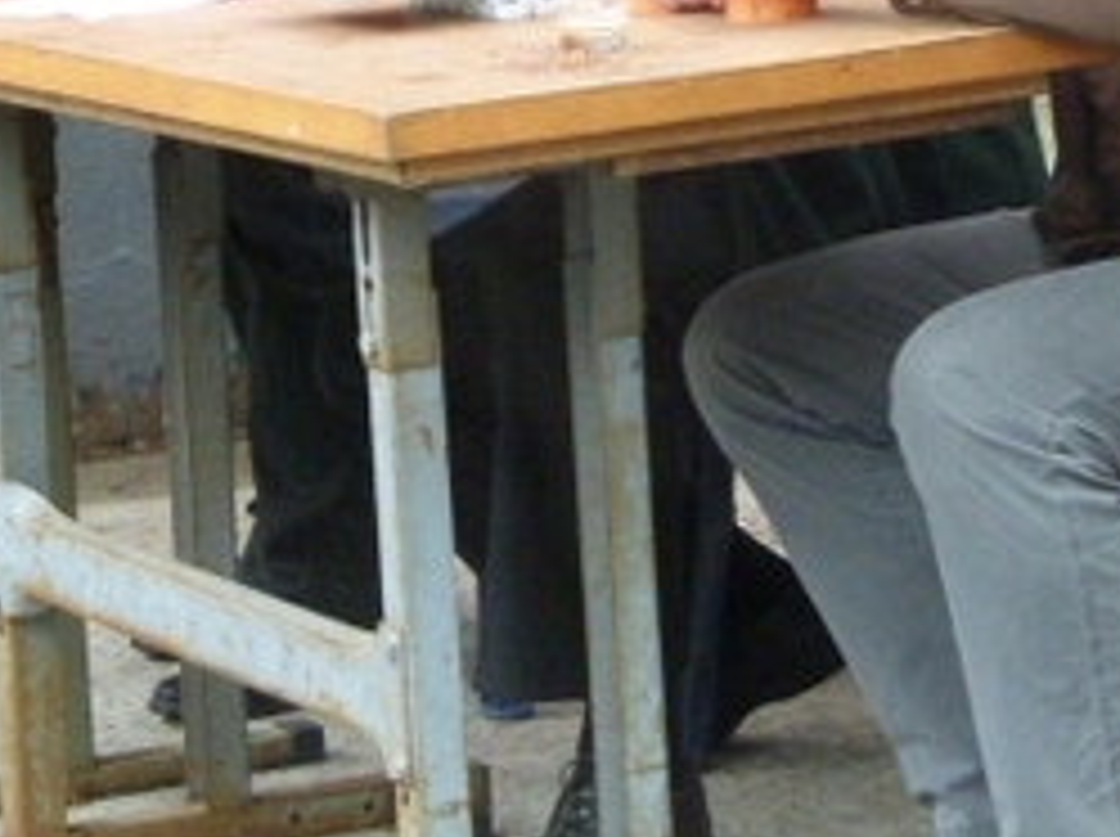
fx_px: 7722
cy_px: -90
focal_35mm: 239
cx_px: 594
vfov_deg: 6.2
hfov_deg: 8.3
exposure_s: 1/60
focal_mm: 17.8
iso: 400
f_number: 3.5
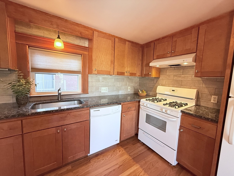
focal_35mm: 14
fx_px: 95
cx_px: 117
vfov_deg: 85.7
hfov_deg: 102.1
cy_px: 88
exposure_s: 1/120
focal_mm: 2.22
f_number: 2.2
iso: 320
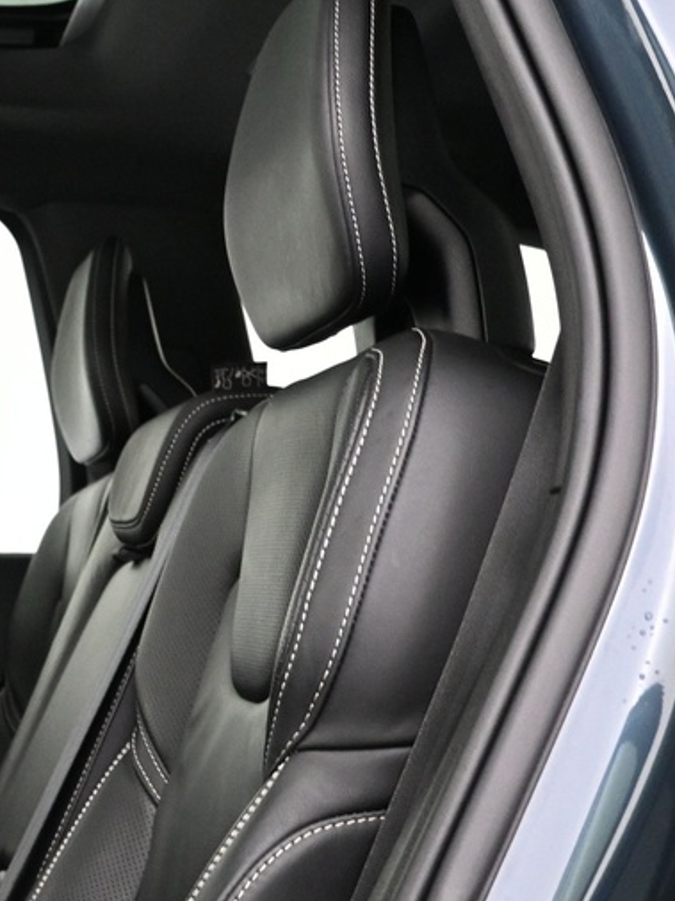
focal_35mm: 79
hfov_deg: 17.1
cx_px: -306
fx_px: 2044
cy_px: 645
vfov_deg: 24.7
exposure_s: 1/10
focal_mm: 17
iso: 1600
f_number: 3.5
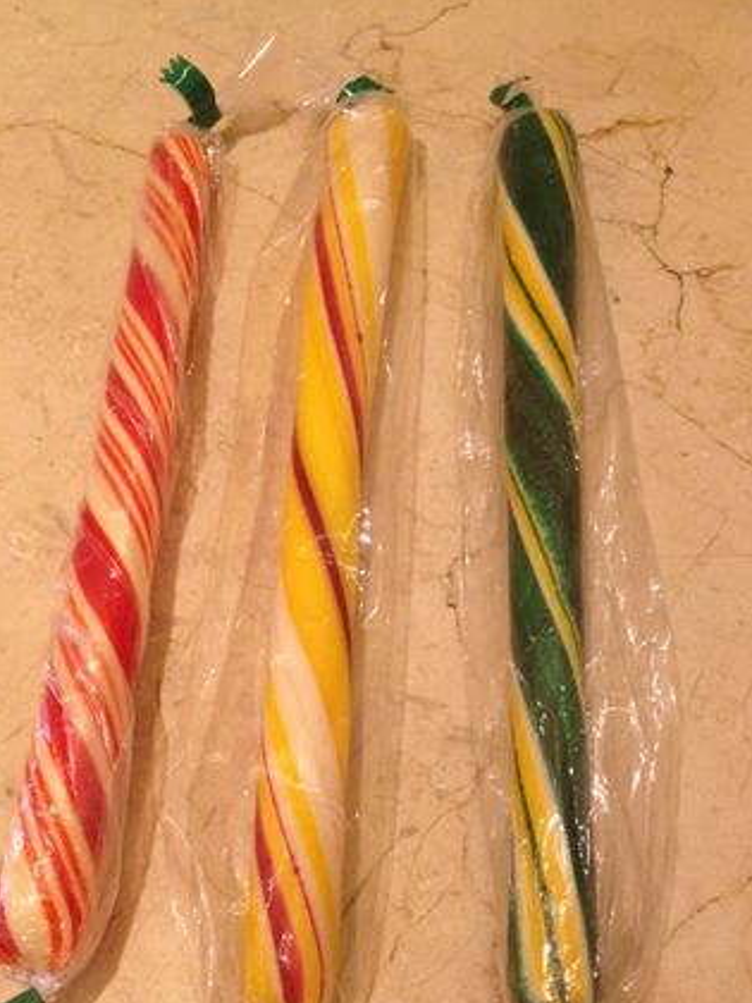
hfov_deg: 36.0
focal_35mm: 40
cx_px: 382
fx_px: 1159
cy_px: 568
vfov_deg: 46.7
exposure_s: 1/20
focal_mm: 4.28
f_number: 2.4
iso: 160
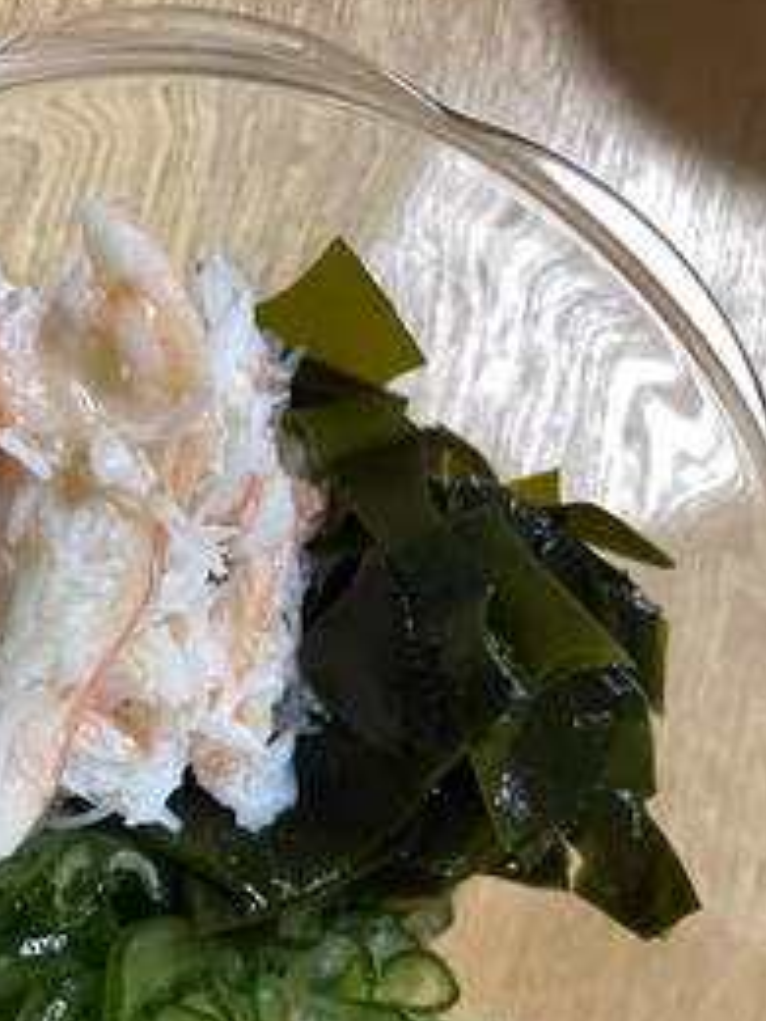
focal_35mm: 40
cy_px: 758
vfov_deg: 45.3
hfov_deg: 35.2
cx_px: 192
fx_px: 1180
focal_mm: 4.2
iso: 200
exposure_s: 1/50
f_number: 1.6
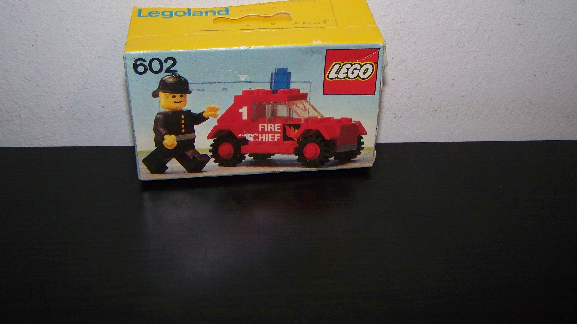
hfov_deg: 48.4
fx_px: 643
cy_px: 120
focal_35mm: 42
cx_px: 286
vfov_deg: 28.2
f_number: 2.8
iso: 200
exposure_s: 1/30
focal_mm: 6.3
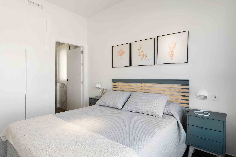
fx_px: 118
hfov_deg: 90.0
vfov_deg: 67.4
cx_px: 118
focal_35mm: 18
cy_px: 78
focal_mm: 12
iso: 320
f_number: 8
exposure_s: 1/30
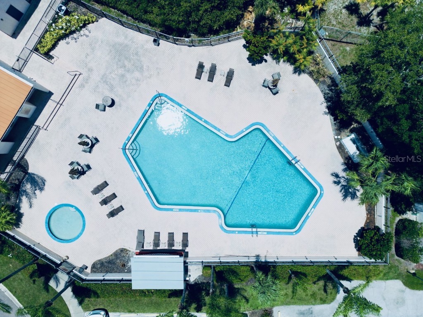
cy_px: 158
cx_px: 212
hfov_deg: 71.6
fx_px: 293
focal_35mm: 24
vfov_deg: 56.8
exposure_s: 1/5000
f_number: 1.7
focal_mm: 6.72
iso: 100
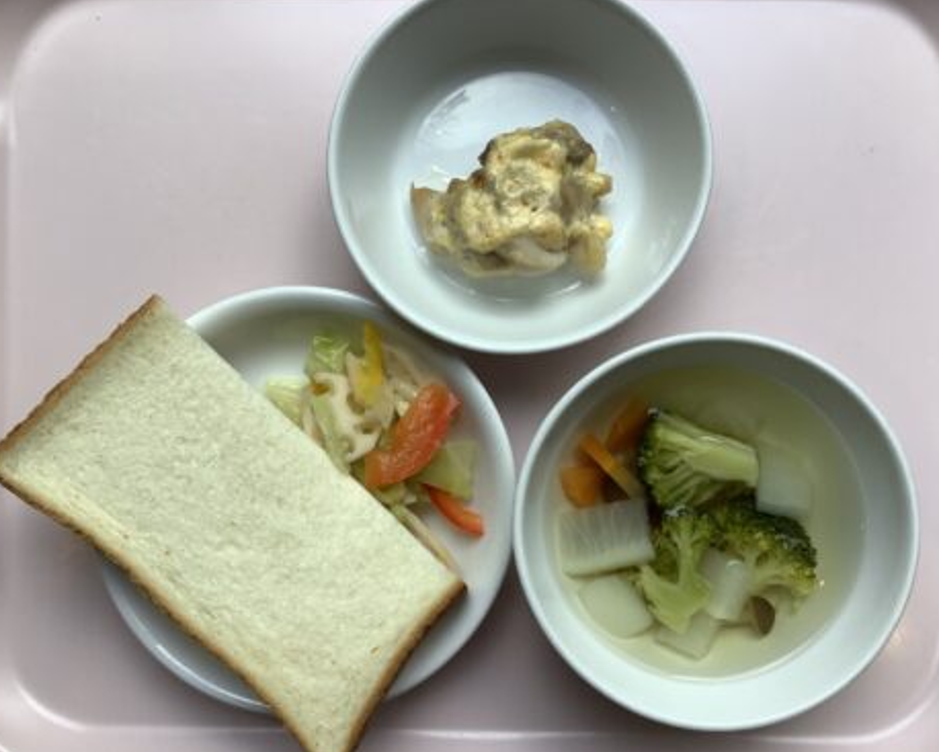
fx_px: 918
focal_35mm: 33
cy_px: 376
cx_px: 484
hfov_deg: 54.2
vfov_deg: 44.6
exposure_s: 1/120
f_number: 2.4
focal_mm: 3.3
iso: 32
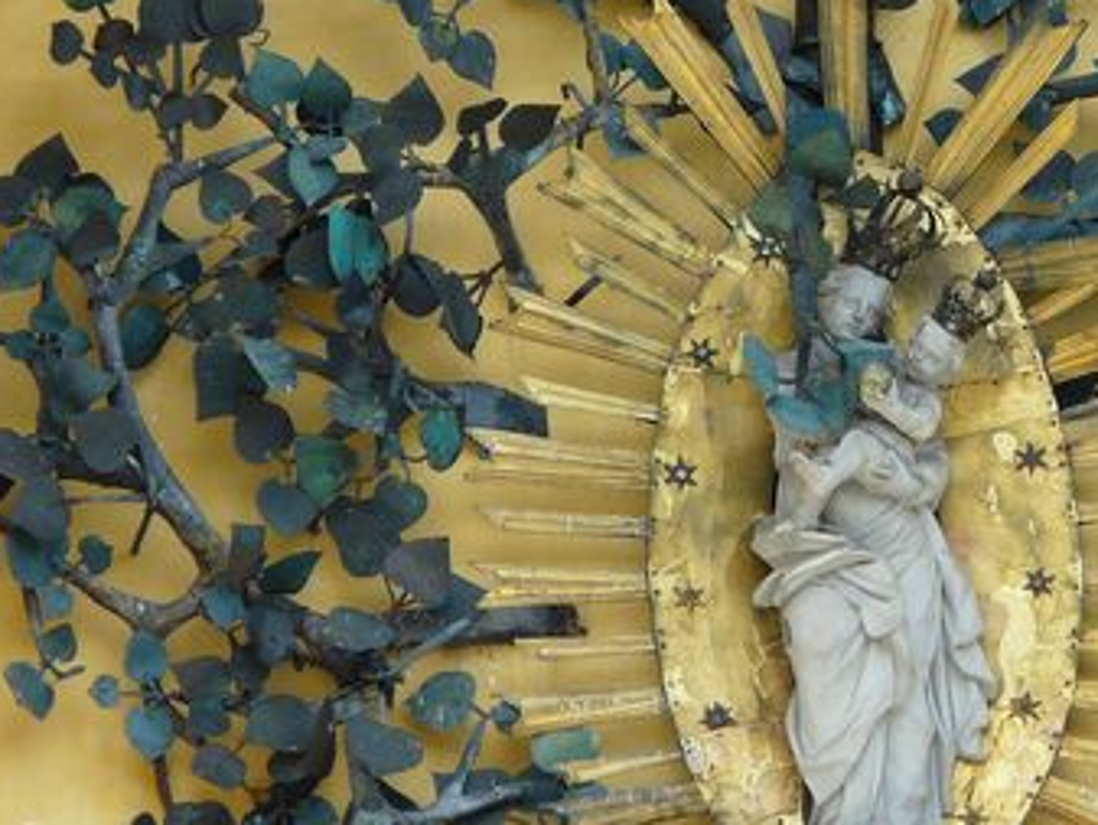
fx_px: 20562
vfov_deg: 2.3
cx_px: 1026
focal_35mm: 648
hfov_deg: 3.1
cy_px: 241
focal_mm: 44.9
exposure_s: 1/250
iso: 100
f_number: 4
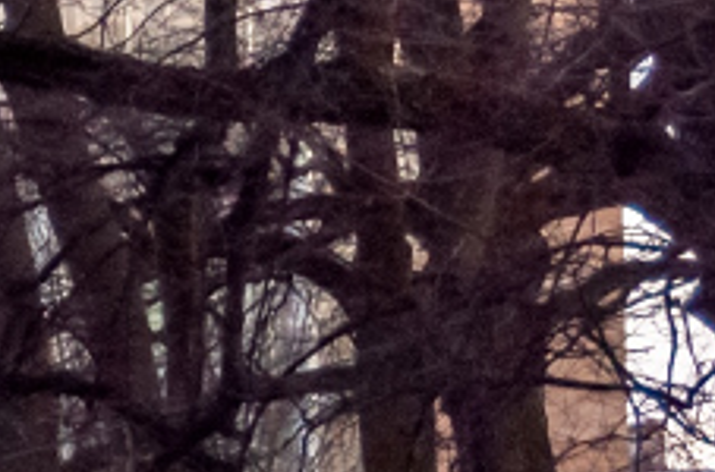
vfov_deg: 3.3
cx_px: -1232
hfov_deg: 4.8
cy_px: 905
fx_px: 8180
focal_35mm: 413
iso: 500
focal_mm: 48
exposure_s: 1/125
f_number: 4.5
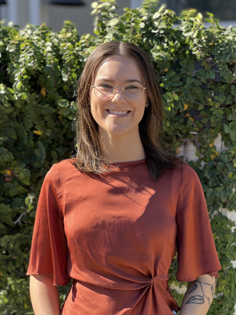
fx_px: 700
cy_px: 158
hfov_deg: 19.1
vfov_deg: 25.3
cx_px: 118
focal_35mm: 77
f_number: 2.8
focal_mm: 9
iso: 25
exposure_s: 1/243
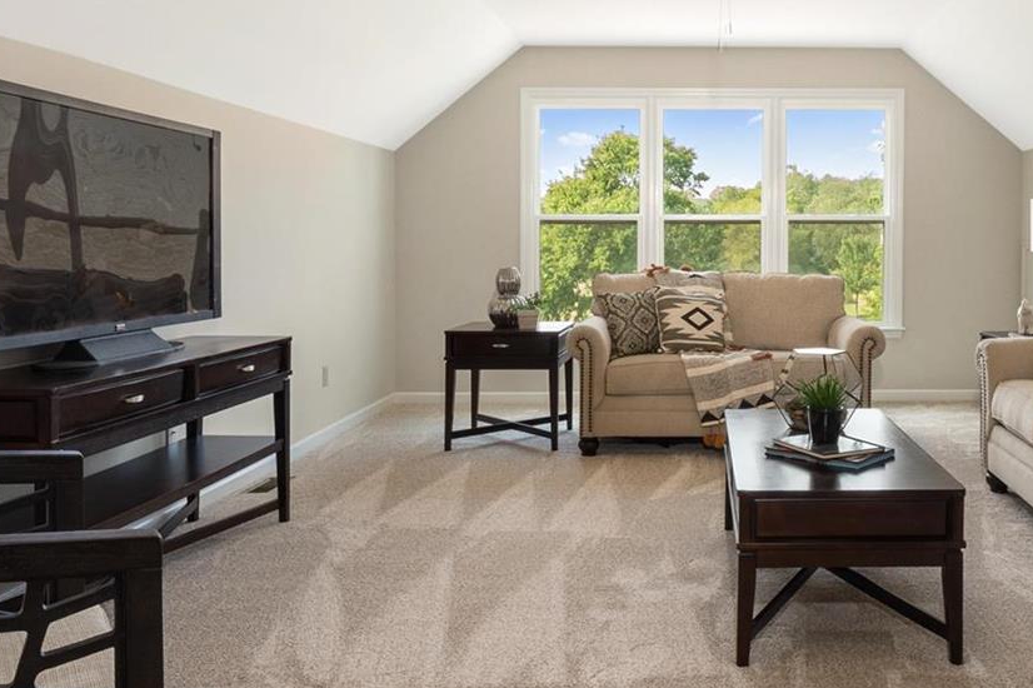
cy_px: 285
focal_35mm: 31
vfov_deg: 42.1
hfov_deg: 57.9
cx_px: 745
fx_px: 889
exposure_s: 1/4
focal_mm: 8
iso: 400
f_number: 10
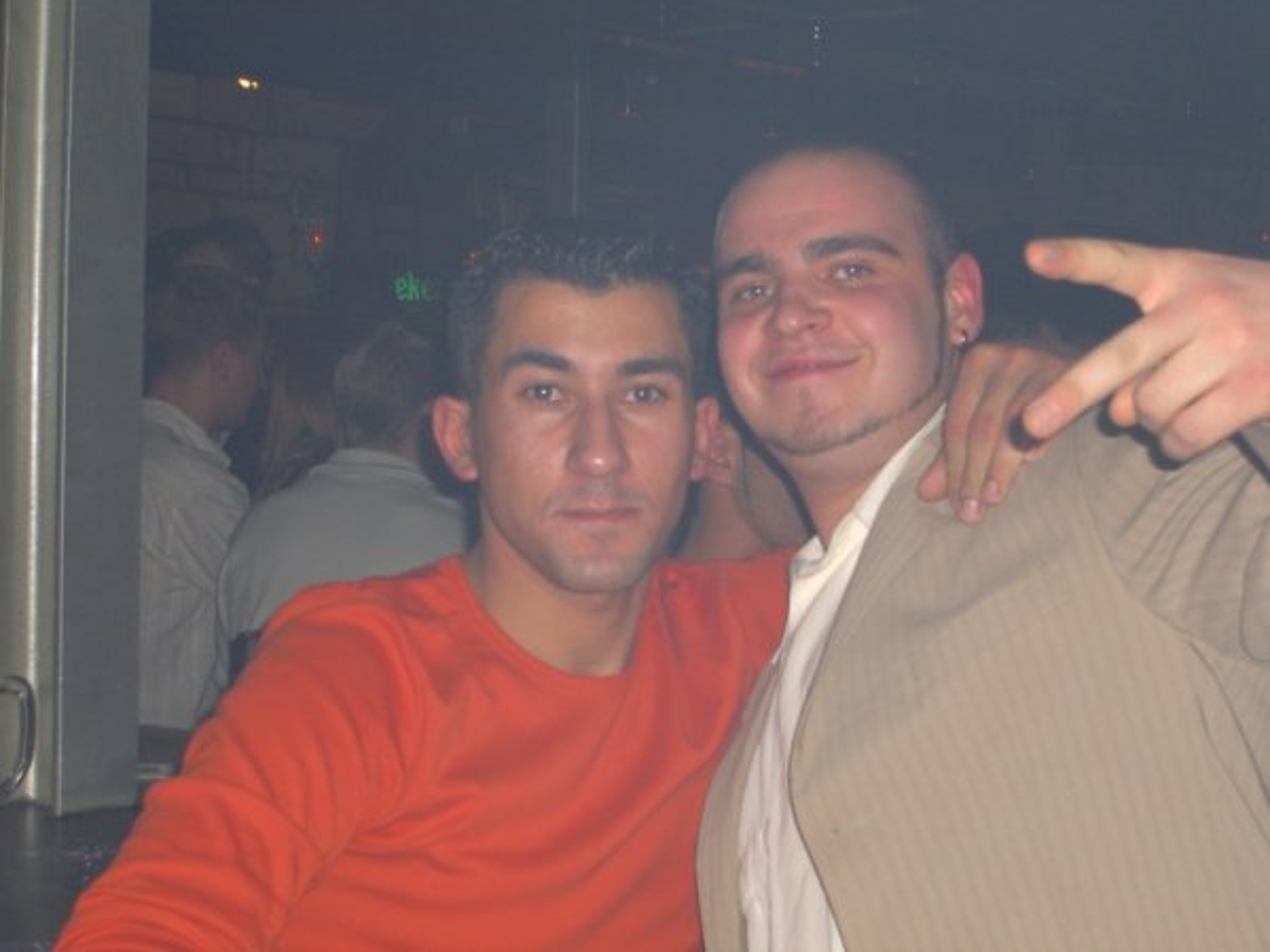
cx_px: 635
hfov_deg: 24.4
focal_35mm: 80
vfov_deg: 18.4
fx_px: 2935
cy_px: 476
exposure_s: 1/60
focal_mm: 16.6
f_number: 4.4
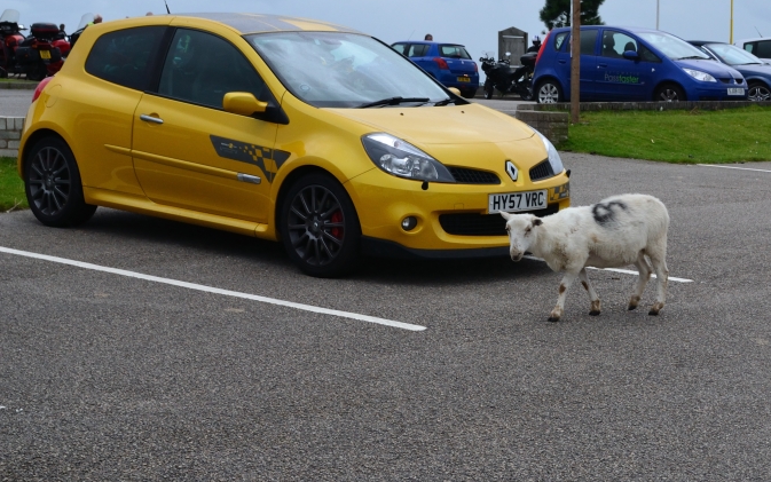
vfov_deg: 16.5
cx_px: 487
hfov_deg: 26.1
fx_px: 1660
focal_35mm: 79
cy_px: 195
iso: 400
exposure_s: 1/200
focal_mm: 34
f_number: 10
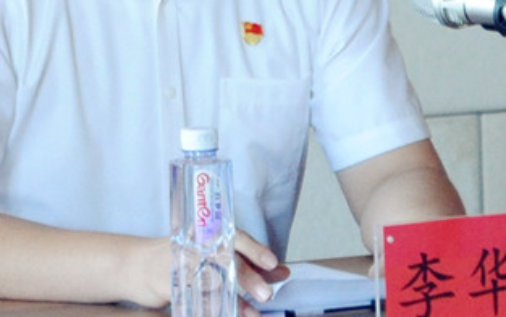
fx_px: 2373
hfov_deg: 12.1
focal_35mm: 172
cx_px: 144
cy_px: -56
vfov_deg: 7.6
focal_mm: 66
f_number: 5
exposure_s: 1/160
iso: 3200
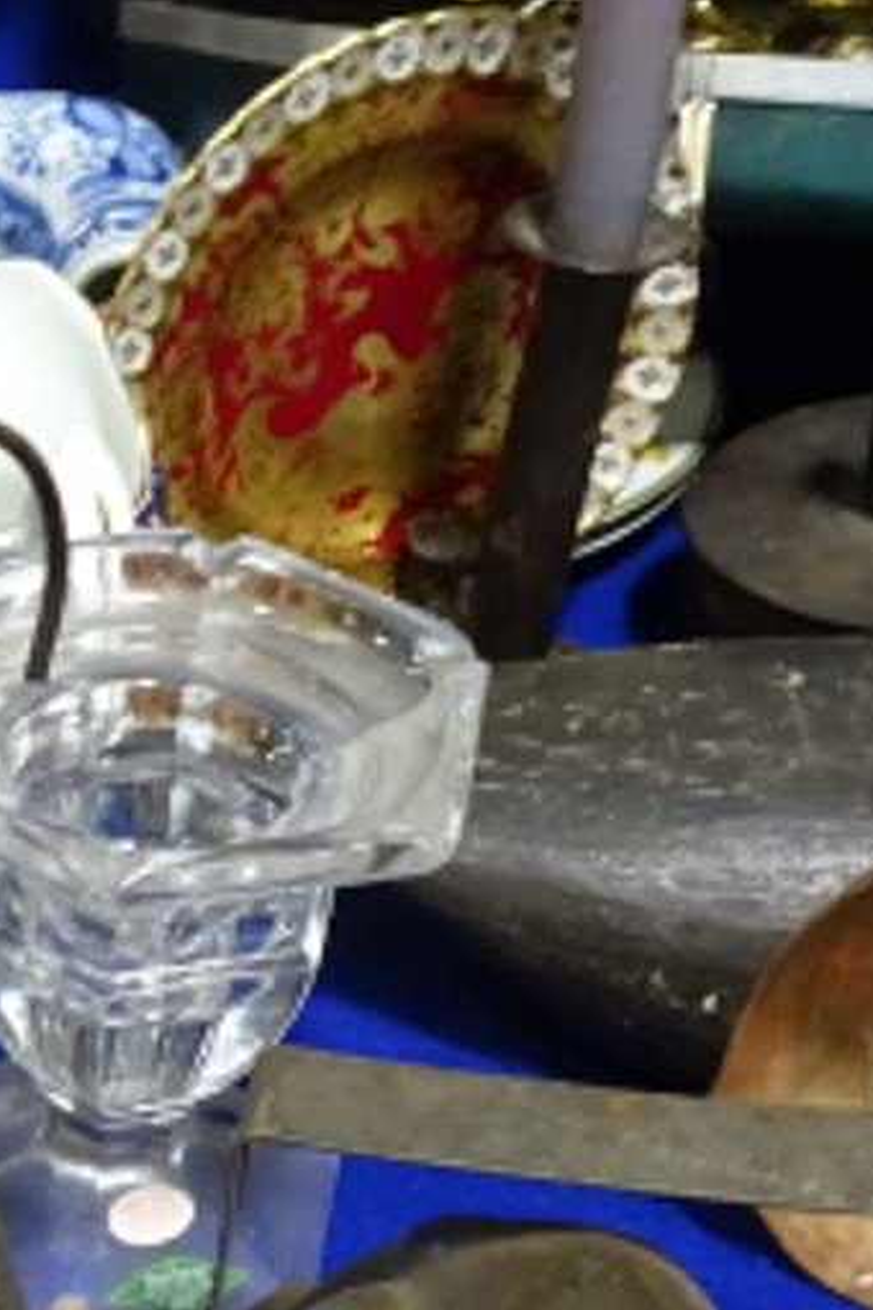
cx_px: -166
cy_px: 1250
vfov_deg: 26.2
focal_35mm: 74
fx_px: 2692
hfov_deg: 17.6
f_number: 3.5
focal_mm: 4.1
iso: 500
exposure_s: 1/30
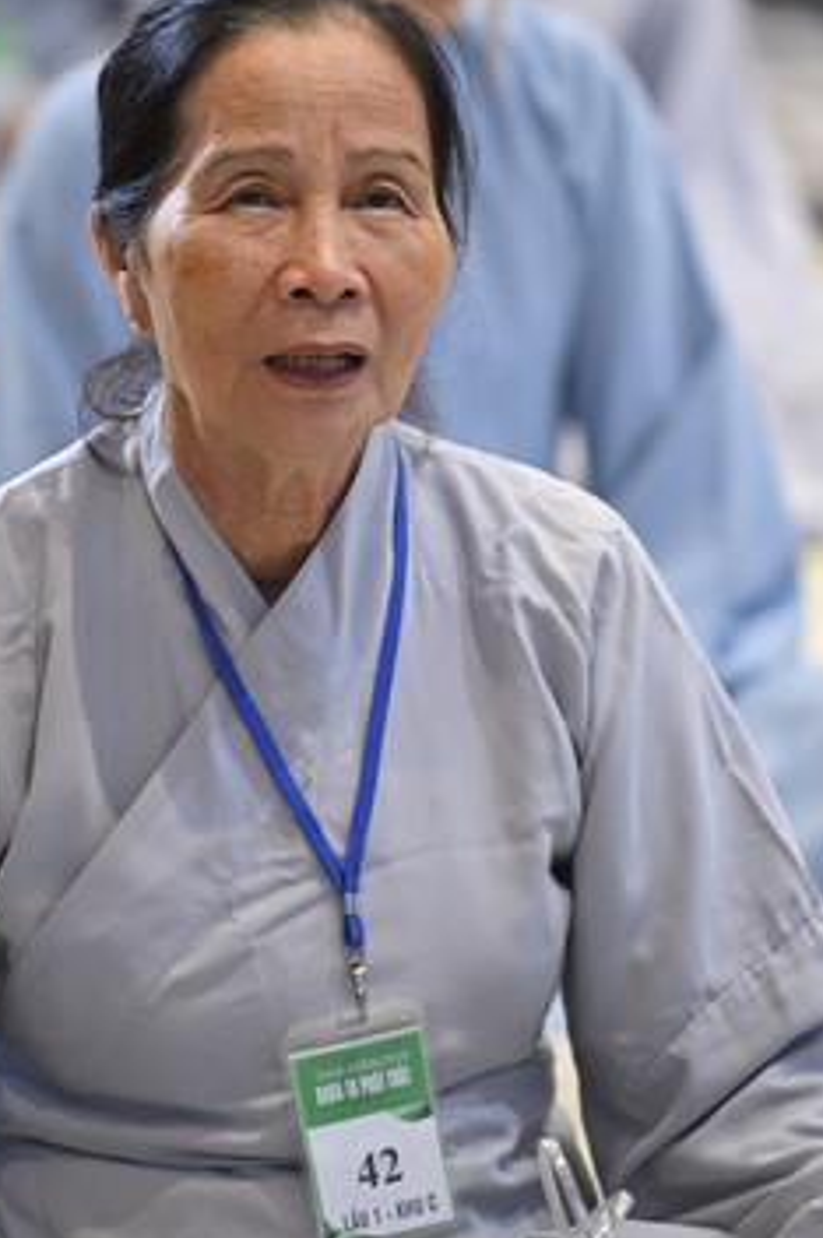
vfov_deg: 5.6
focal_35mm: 369
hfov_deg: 3.7
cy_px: 542
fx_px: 12678
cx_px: 373
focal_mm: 200
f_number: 3.2
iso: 3200
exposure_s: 1/200
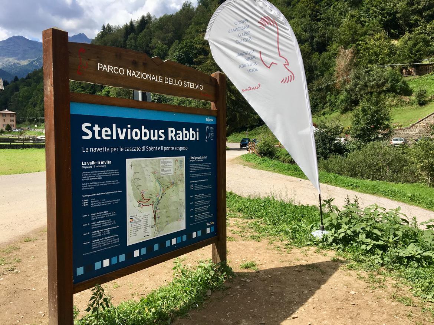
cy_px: 162
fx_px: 364
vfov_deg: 48.2
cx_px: 217
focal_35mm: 29
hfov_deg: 61.6
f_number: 2.2
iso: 25
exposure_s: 1/1789
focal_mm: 4.15
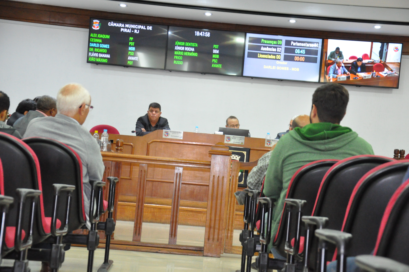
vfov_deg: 17.4
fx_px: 885
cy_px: 136
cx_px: 204
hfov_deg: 26.0
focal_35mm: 78
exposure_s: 1/60
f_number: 5.6
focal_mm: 52
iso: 3200
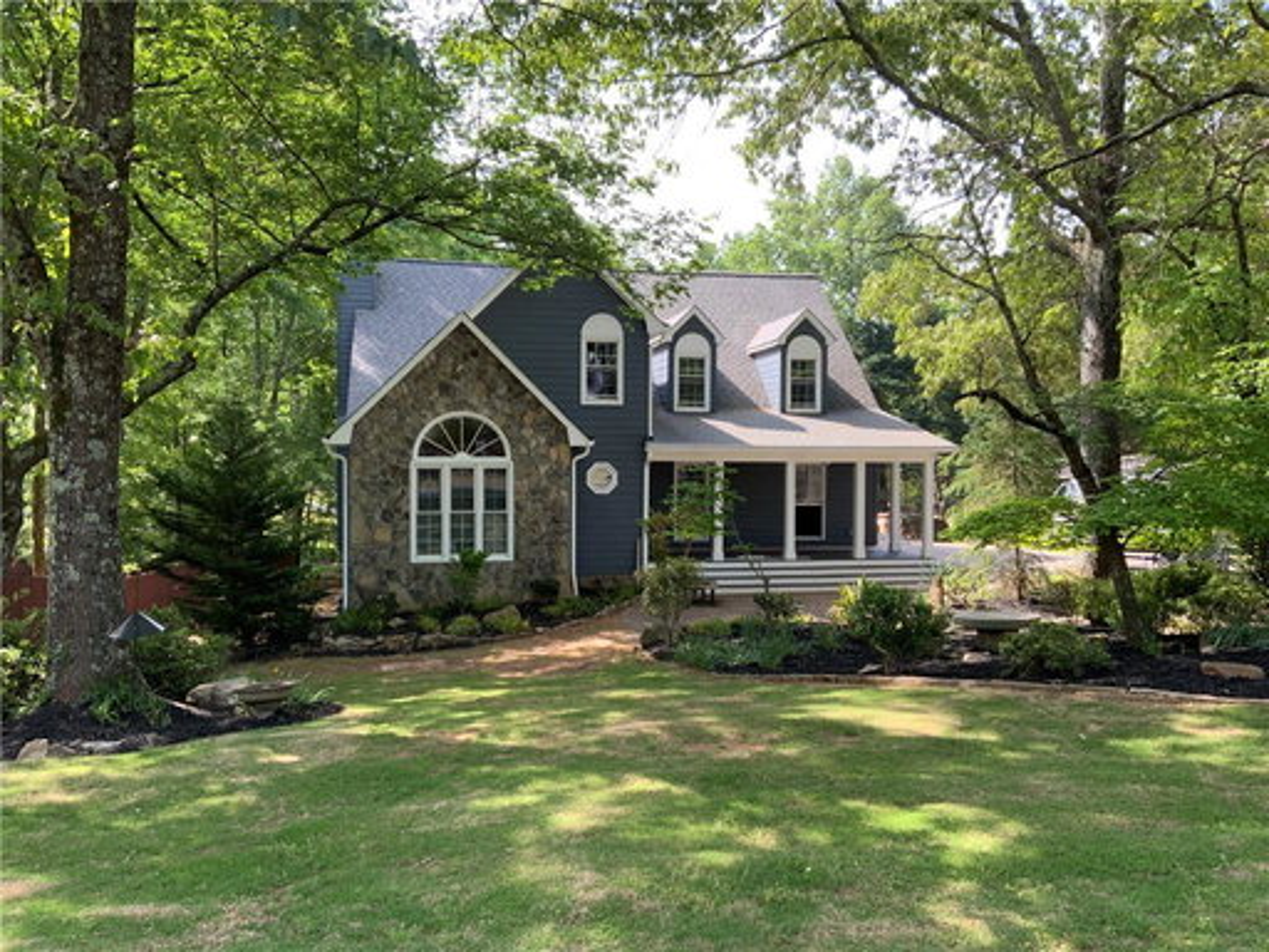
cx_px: 634
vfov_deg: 48.2
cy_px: 476
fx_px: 1063
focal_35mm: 29
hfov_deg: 61.7
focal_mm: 3
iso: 16
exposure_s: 1/151
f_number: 1.8
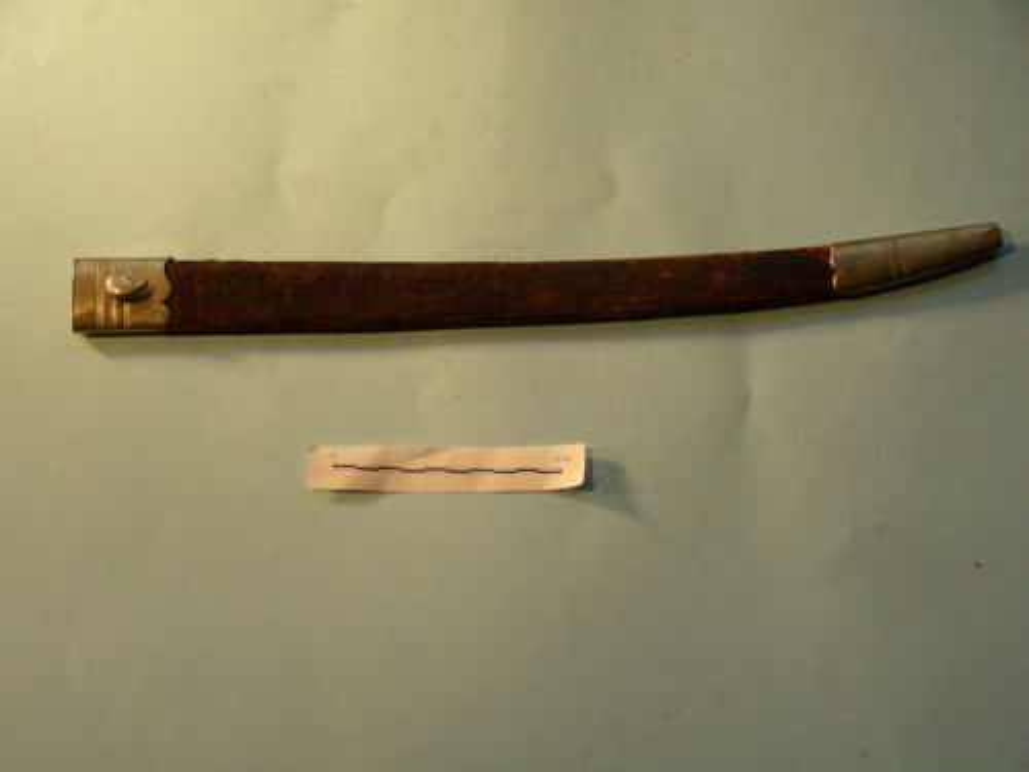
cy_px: 386
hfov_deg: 22.5
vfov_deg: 17.0
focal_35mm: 87
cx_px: 514
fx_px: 2586
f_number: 4
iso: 400
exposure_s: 1/330
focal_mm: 14.6
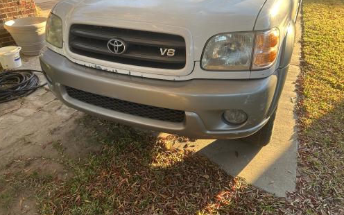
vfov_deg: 44.5
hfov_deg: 66.5
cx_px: 171
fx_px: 263
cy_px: 95
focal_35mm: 28
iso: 32
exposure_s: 1/130
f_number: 1.5
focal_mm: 5.7
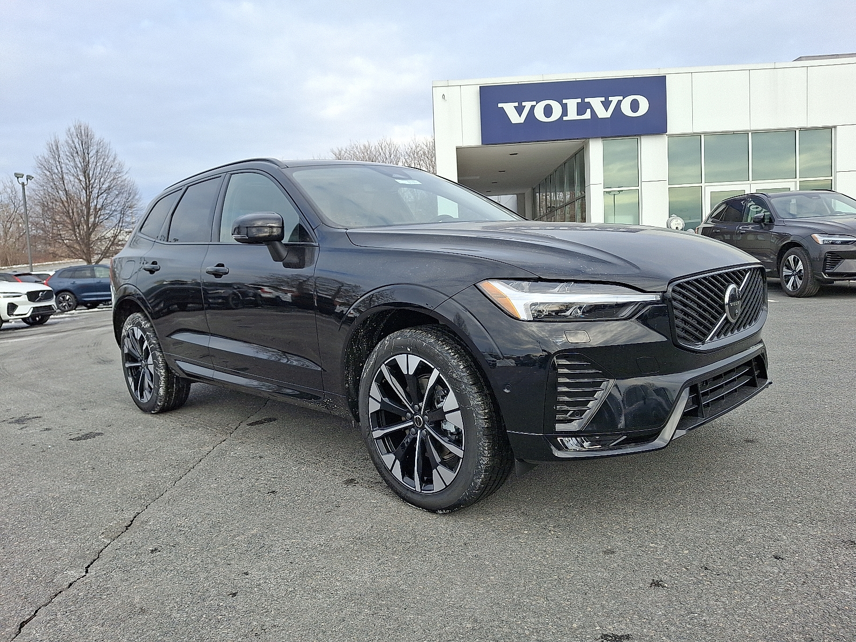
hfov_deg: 69.4
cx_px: 428
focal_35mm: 25
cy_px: 321
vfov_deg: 54.9
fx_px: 618
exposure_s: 1/714
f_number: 1.8
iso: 25
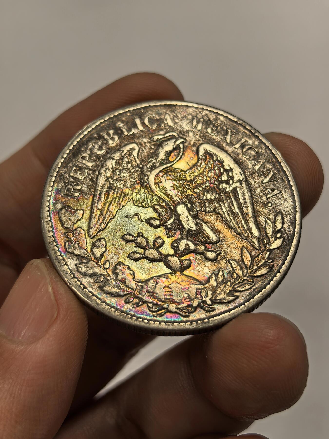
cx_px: 164
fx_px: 684
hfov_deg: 27.0
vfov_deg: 35.5
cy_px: 220
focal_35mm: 54
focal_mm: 6.98
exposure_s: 1/100
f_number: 2
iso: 50
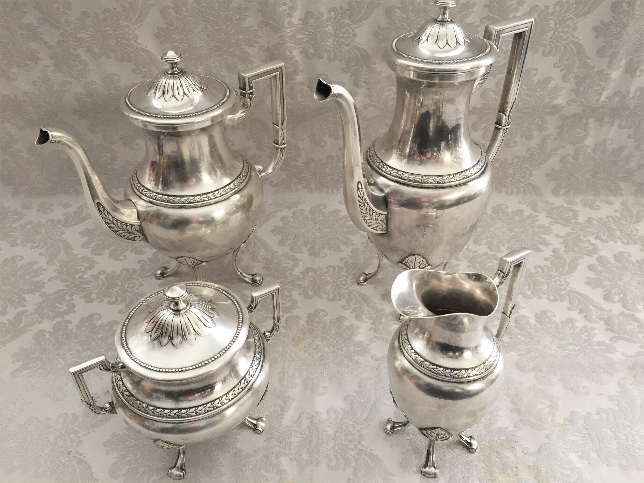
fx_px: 540
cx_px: 322
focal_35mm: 29
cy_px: 242
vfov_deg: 48.2
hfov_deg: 61.7
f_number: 2.2
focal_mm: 4.15
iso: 100
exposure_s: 1/33
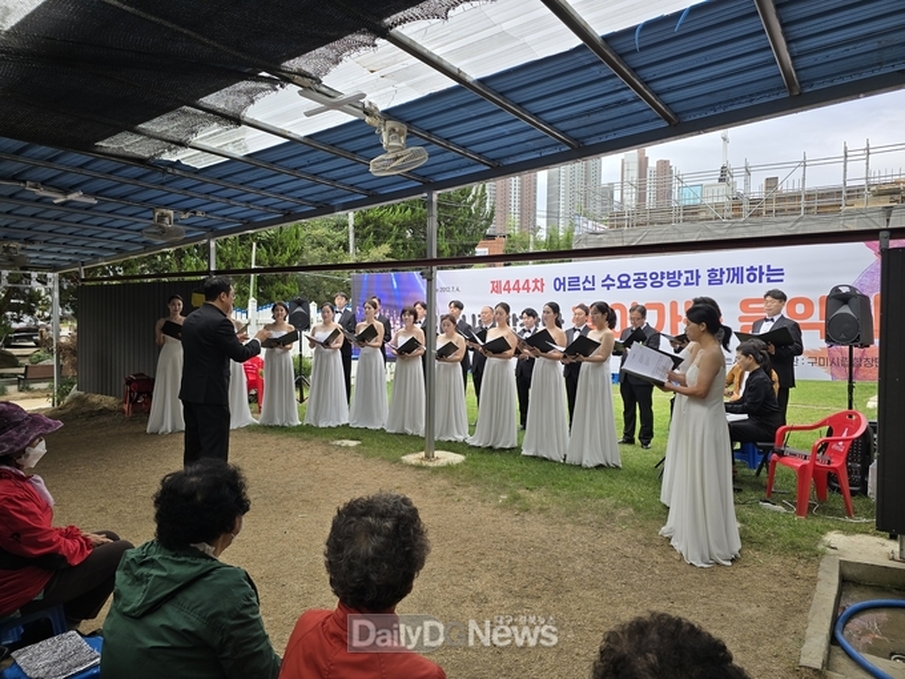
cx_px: 452
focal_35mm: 23
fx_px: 601
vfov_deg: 58.9
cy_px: 340
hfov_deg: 73.9
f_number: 1.7
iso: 12
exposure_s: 1/214
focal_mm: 6.3
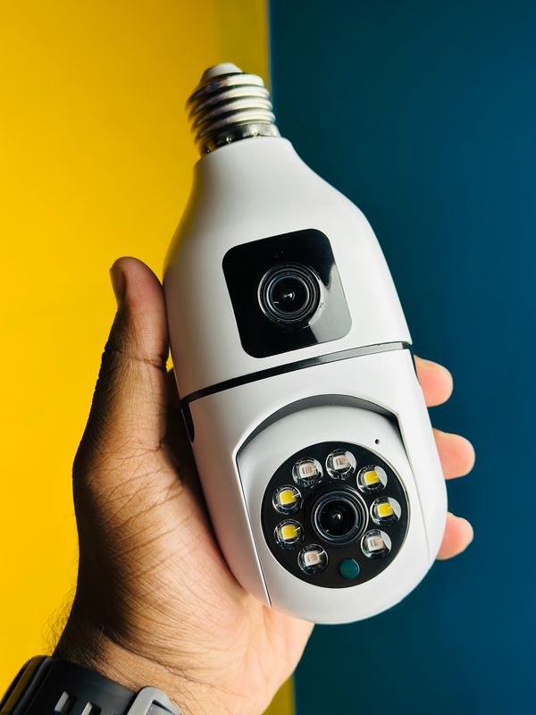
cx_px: 268
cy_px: 358
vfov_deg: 39.7
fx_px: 991
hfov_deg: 30.3
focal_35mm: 48
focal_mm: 6.86
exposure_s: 1/84
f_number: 1.78
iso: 125
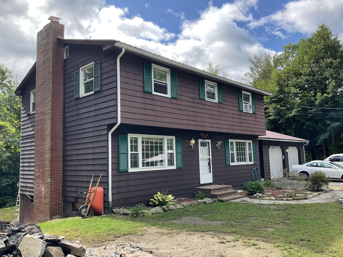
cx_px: 172
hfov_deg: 61.7
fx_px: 287
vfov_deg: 48.2
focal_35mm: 29
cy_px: 128
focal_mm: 3
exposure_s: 1/586
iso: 16
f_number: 1.8
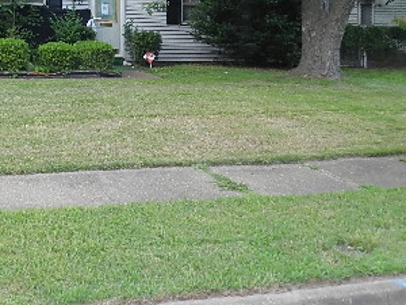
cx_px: 55
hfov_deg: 36.9
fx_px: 575
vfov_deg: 27.7
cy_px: -11
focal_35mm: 49
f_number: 3.4
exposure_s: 1/40
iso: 160
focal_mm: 4
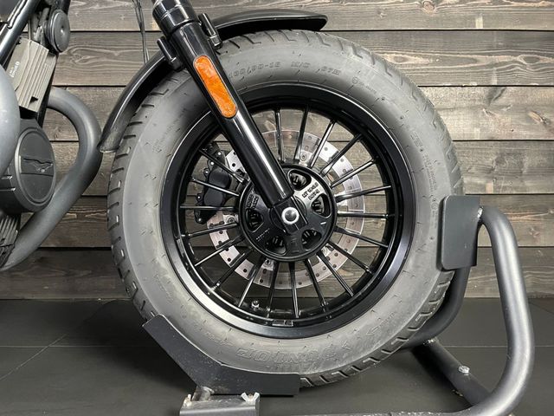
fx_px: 416
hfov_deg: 67.3
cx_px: 277
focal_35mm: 26
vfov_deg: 53.1
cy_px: 208
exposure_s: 1/33
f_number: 1.6
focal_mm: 4.2
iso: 500
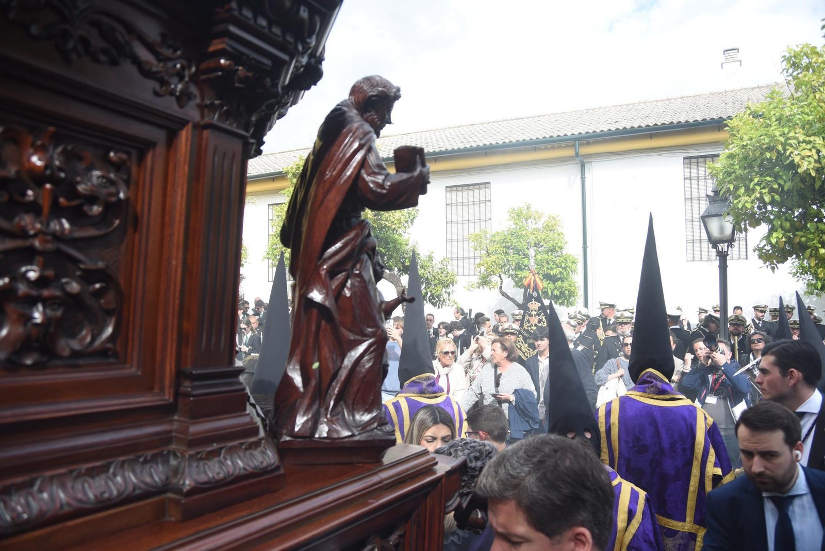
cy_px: 276
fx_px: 665
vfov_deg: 45.0
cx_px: 412
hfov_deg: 63.6
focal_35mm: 29
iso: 100
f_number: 8
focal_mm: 29
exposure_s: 1/125
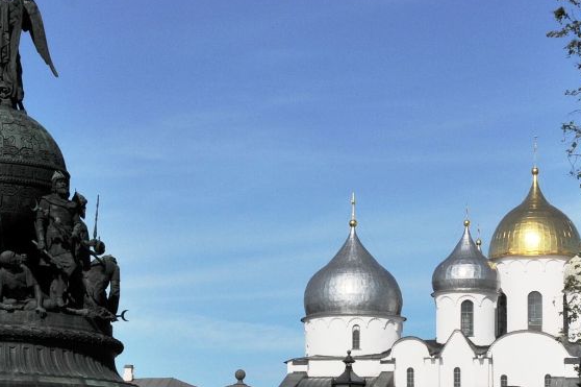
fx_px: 1989
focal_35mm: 123
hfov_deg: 16.6
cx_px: 199
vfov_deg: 11.1
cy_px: 317
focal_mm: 31
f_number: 14
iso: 200
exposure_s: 1/800
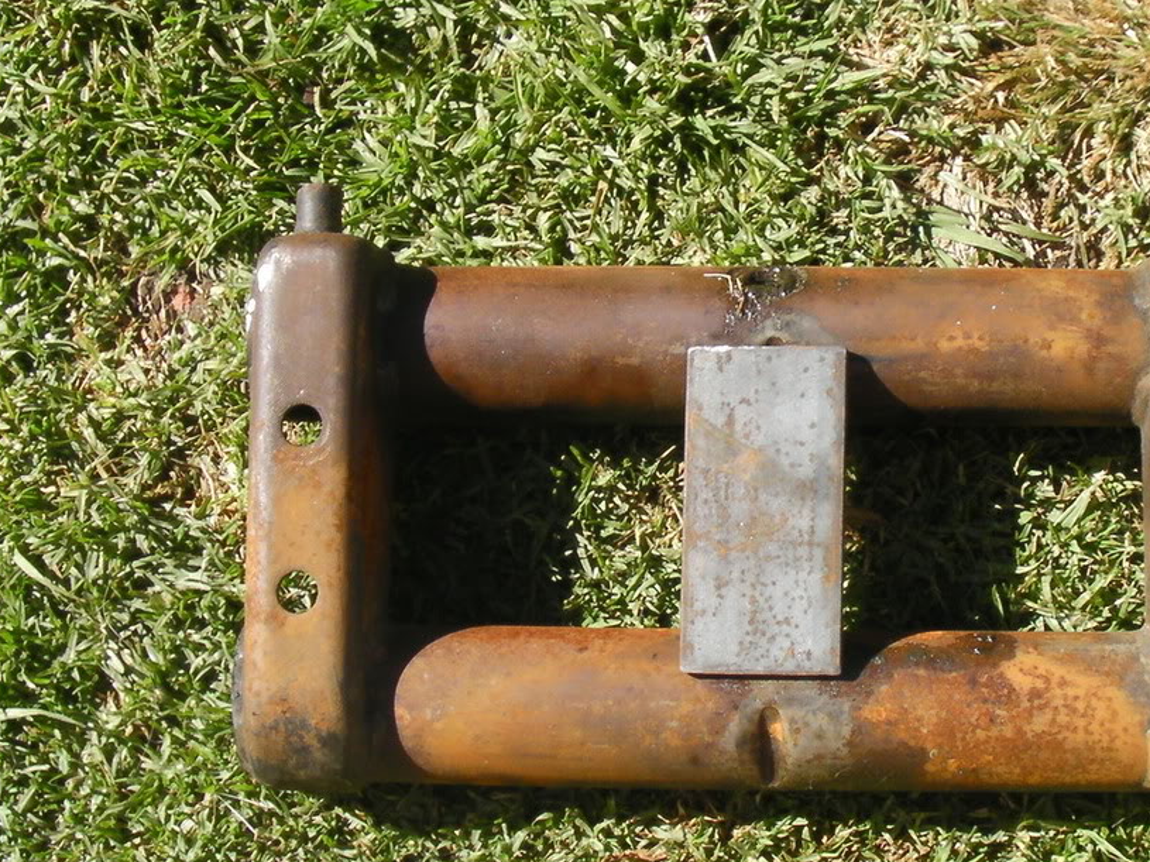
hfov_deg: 27.5
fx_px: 2325
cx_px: 815
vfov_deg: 21.0
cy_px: 444
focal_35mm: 70
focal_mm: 6.3
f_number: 3.5
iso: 50
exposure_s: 1/228
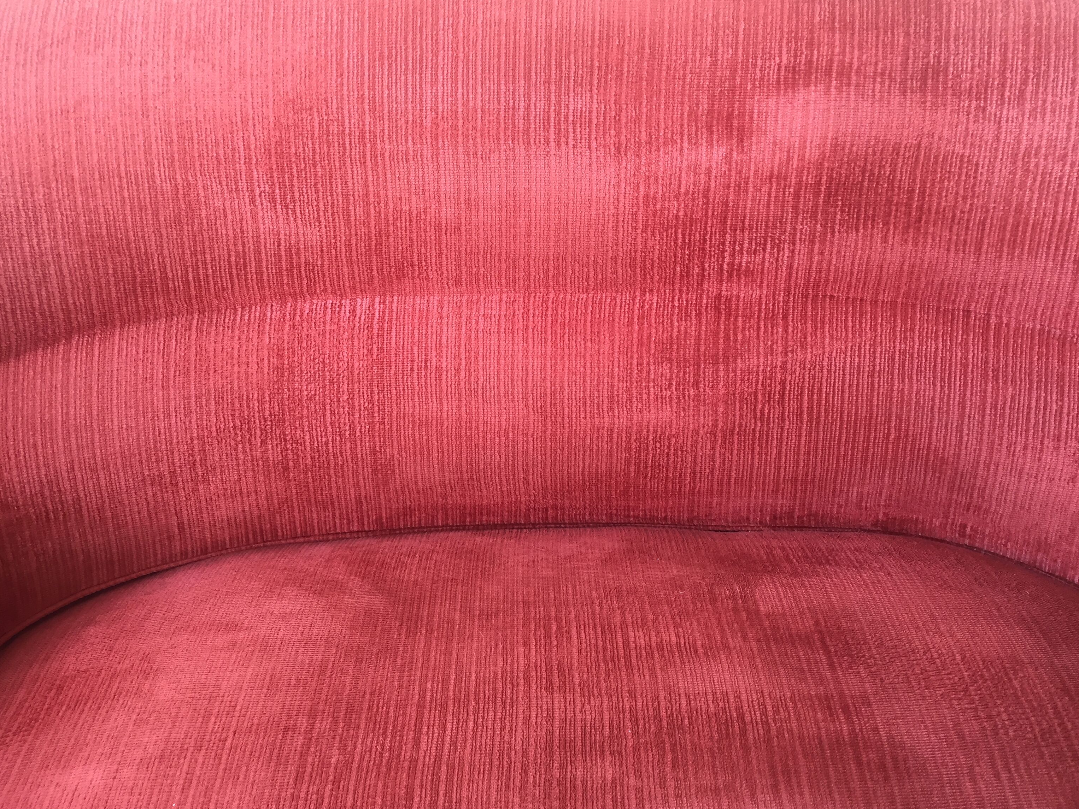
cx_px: 562
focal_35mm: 31
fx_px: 966
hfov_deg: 58.3
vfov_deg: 45.4
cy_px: 397
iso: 32
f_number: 2.2
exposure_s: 1/33
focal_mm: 4.15
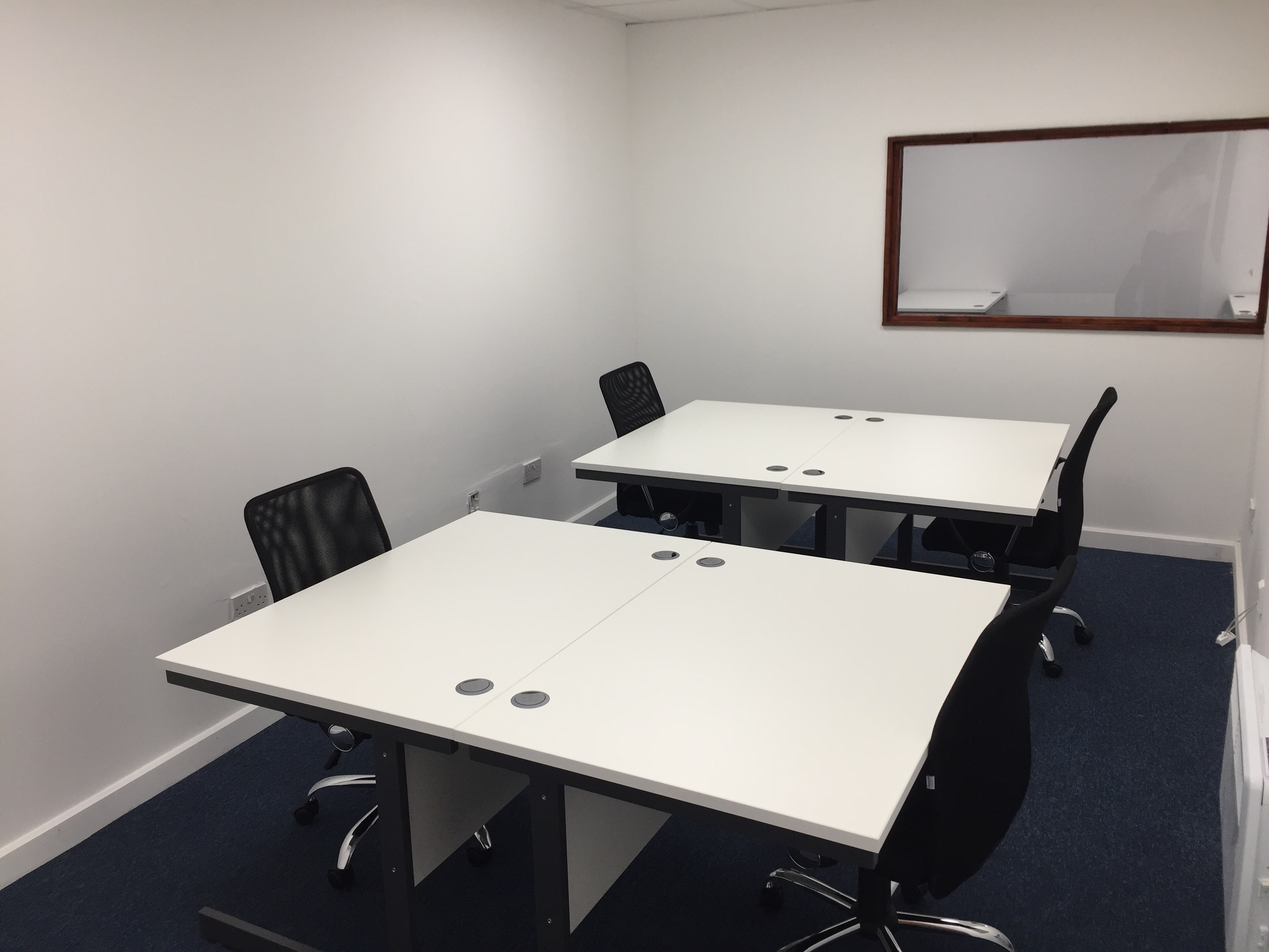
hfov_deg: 61.7
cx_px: 634
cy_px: 476
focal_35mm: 29
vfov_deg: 48.2
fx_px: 1063
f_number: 2.2
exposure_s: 1/100
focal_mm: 4.15
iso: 40
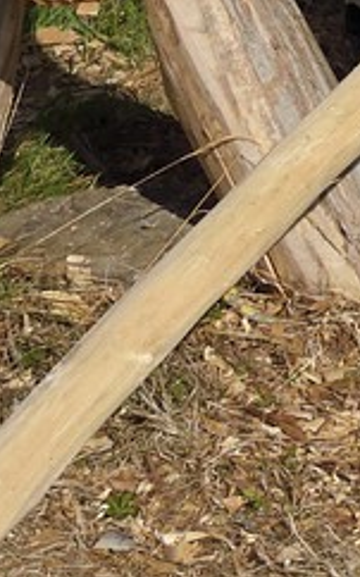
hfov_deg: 4.9
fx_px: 3803
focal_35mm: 242
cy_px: -682
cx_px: 1481
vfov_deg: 8.1
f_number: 11
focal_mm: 36
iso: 200
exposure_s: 1/320
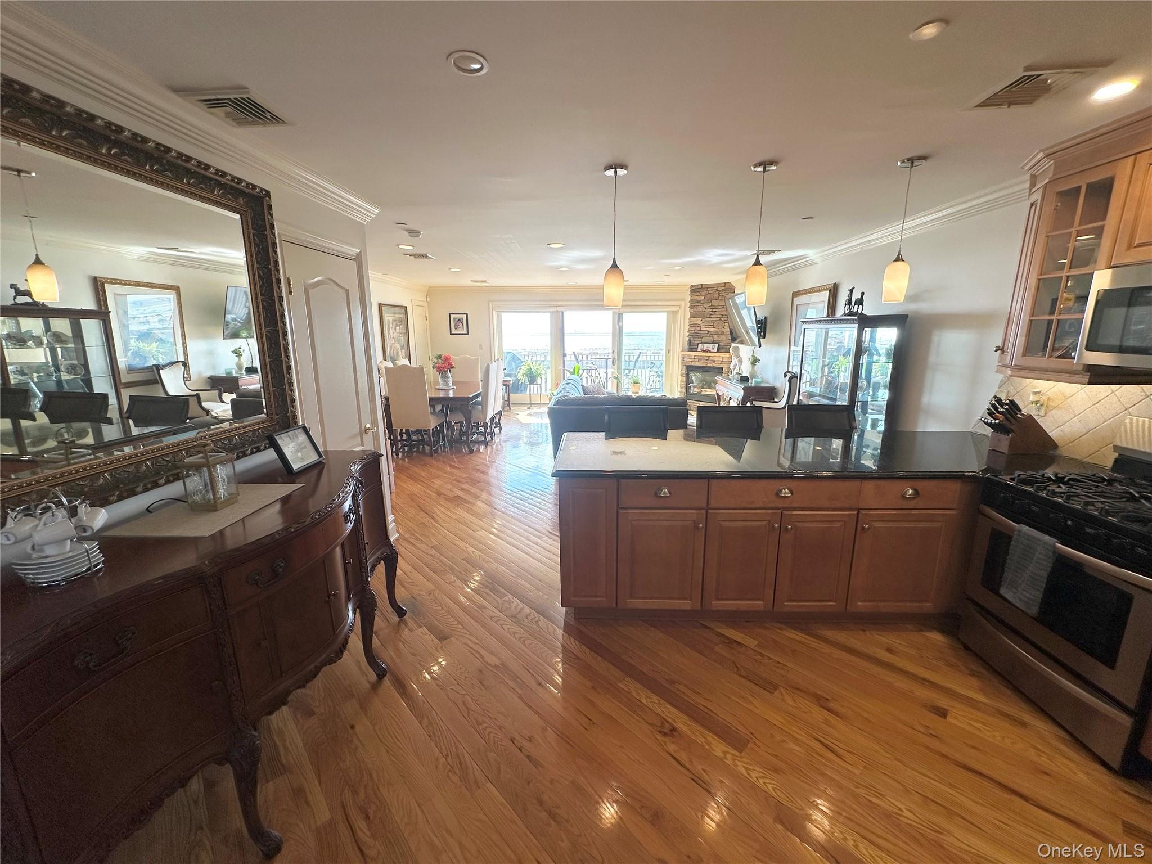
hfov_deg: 102.1
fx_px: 466
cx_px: 576
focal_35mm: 14
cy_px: 432
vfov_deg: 85.7
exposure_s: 1/145
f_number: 2.2
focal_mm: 2.22
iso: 40
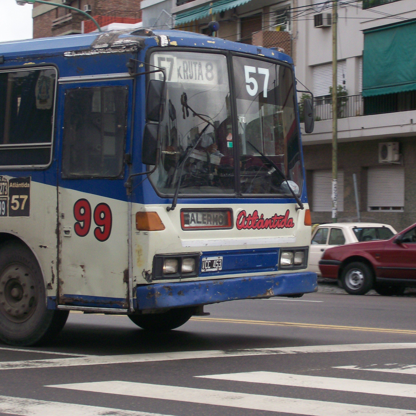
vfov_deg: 16.9
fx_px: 1400
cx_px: 237
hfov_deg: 16.9
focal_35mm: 103
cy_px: 209
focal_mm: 14.3
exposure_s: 1/414
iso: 80
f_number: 4.3
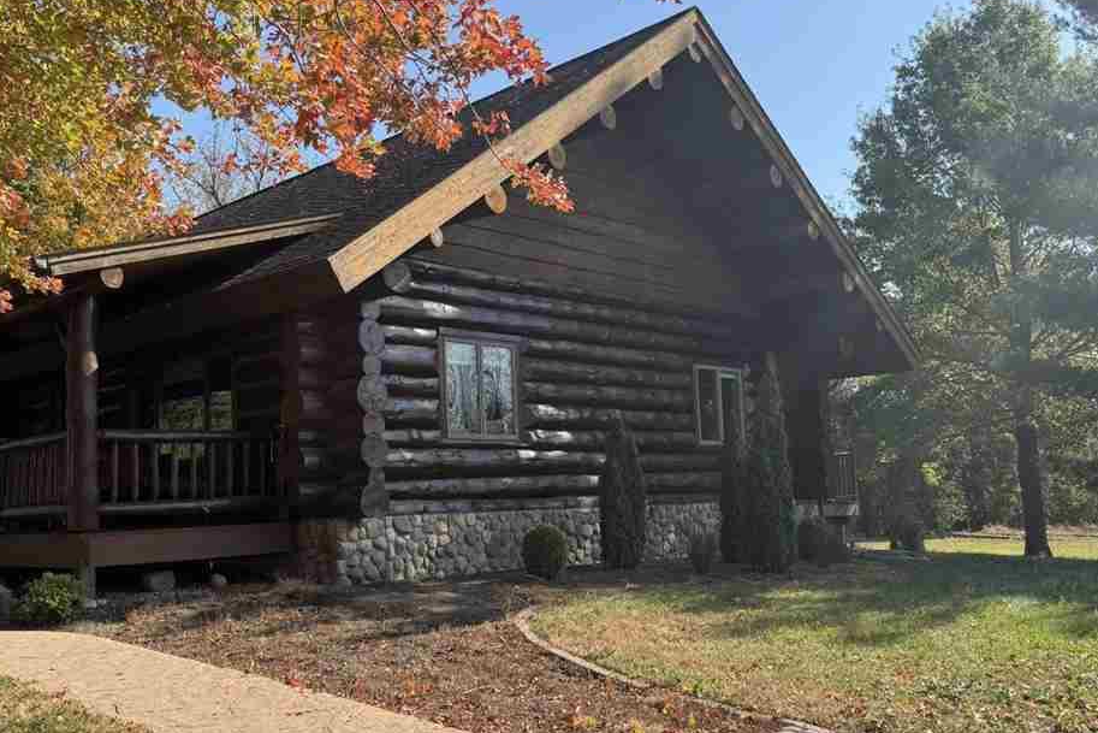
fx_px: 1068
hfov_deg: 54.0
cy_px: 390
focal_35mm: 35
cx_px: 433
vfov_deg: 37.9
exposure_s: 1/1818
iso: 80
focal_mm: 6.76
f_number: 1.78
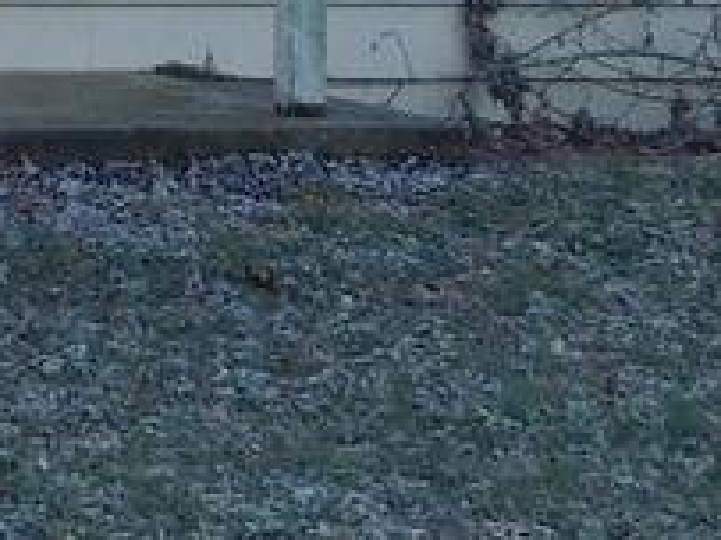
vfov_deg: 5.7
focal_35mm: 256
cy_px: -551
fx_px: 5329
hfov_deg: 7.3
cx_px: -1009
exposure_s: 1/100
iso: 125
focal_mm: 6.3
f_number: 3.5
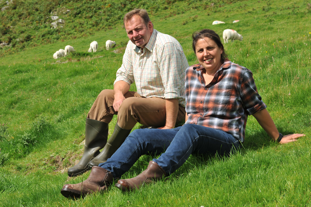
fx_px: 742
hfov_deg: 23.7
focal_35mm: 86
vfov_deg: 15.9
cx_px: 156
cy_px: 104
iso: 400
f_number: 14
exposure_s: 1/320
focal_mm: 86
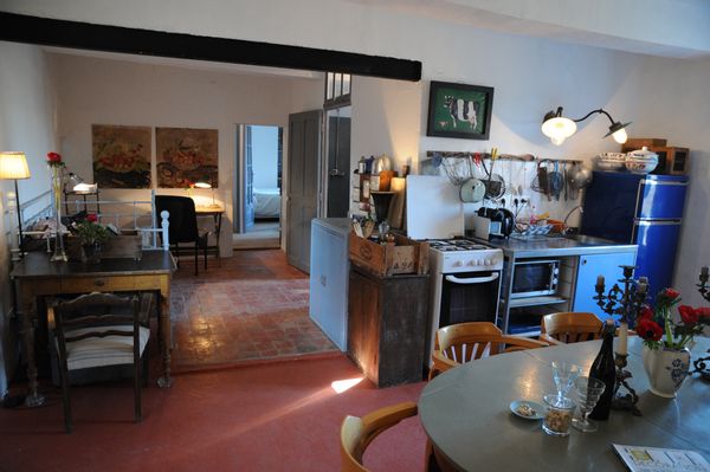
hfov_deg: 73.8
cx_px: 355
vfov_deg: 53.1
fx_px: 473
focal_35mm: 24
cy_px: 236
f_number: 4
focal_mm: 16
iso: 1250
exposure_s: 1/60
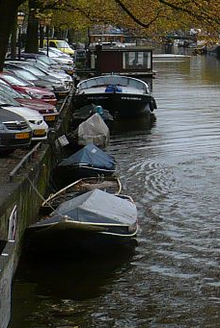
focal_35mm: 117
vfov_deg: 16.9
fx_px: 1070
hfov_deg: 10.5
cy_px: -31
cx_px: 481
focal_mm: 6
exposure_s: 1/250
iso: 100
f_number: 2.9
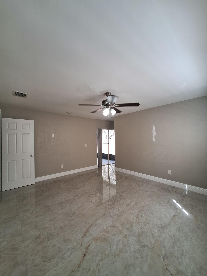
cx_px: 104
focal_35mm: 13
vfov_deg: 106.2
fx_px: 104
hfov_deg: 89.9
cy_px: 138
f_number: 2.2
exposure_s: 1/60
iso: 50
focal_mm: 1.74
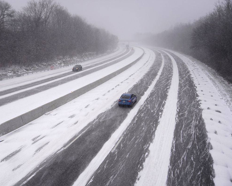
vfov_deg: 43.4
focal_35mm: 34
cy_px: 93
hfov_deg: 52.5
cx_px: 92
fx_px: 233
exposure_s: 1/2500
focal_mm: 30
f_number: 2.8
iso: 500
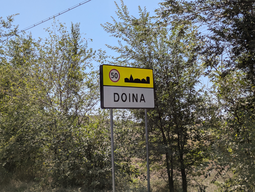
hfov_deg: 37.5
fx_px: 376
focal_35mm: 51
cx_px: 128
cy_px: 96
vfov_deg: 28.6
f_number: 1.89
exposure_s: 1/2105
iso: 50
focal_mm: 5.43
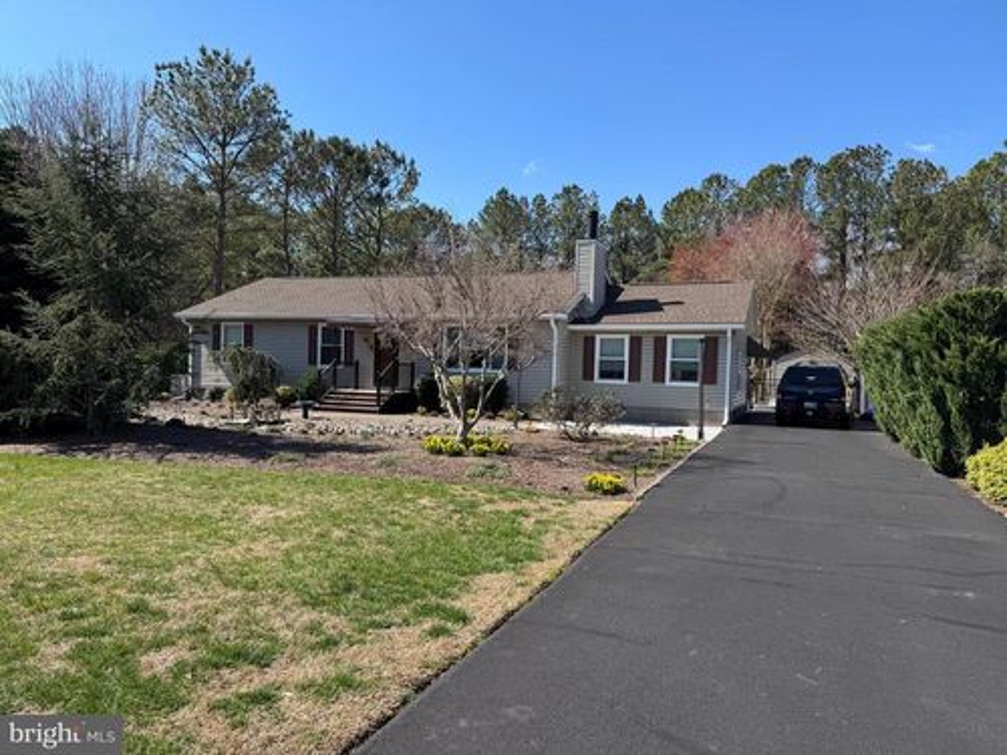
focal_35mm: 24
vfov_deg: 56.8
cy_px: 378
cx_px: 504
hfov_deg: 71.6
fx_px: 698
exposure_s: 1/2833
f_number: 1.78
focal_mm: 6.76
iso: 80
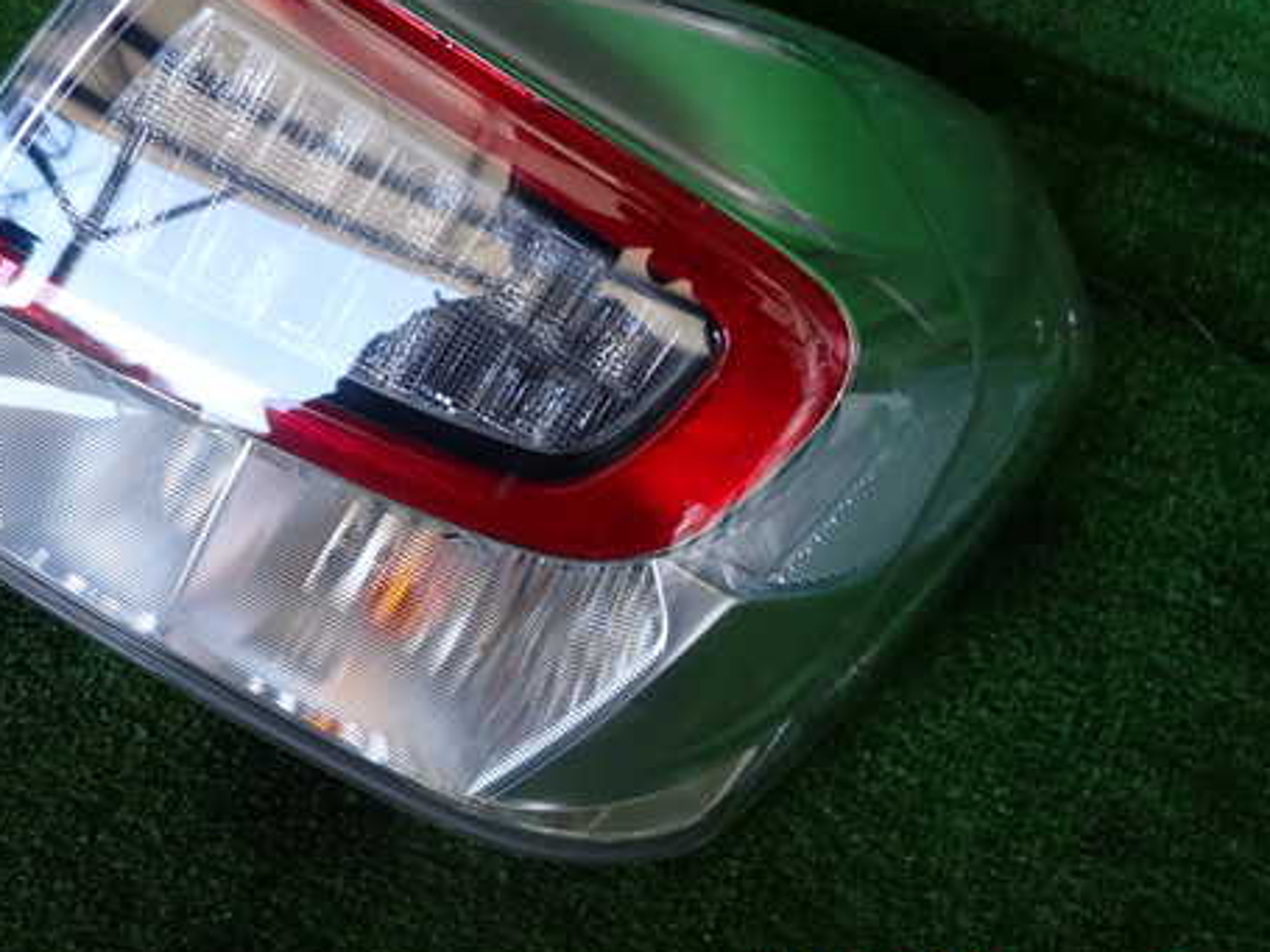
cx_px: 555
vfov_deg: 42.8
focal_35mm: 33
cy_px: 391
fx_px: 1210
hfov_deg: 55.2
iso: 100
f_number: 2
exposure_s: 1/80
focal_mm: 4.5
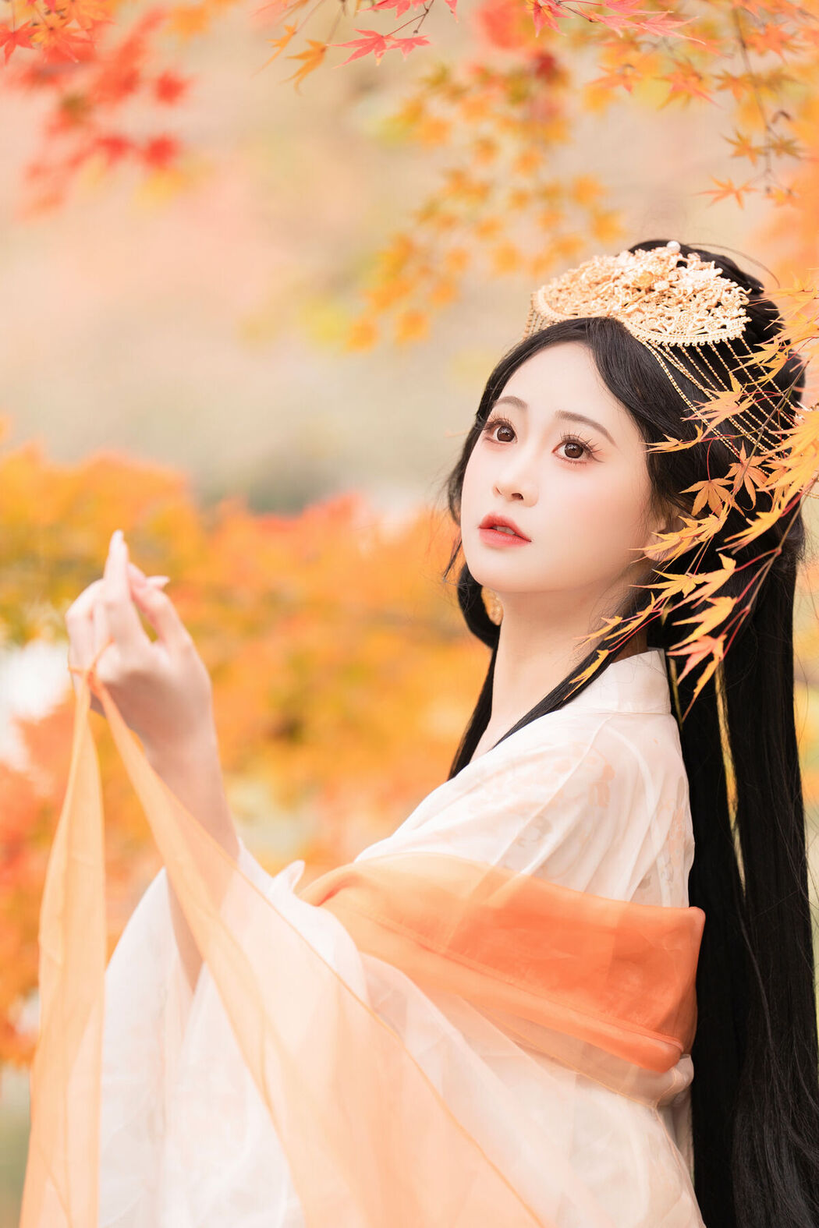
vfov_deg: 10.3
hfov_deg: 6.9
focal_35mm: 200
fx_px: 6824
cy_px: 614
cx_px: 410
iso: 320
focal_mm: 200
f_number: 2.8
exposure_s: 1/200
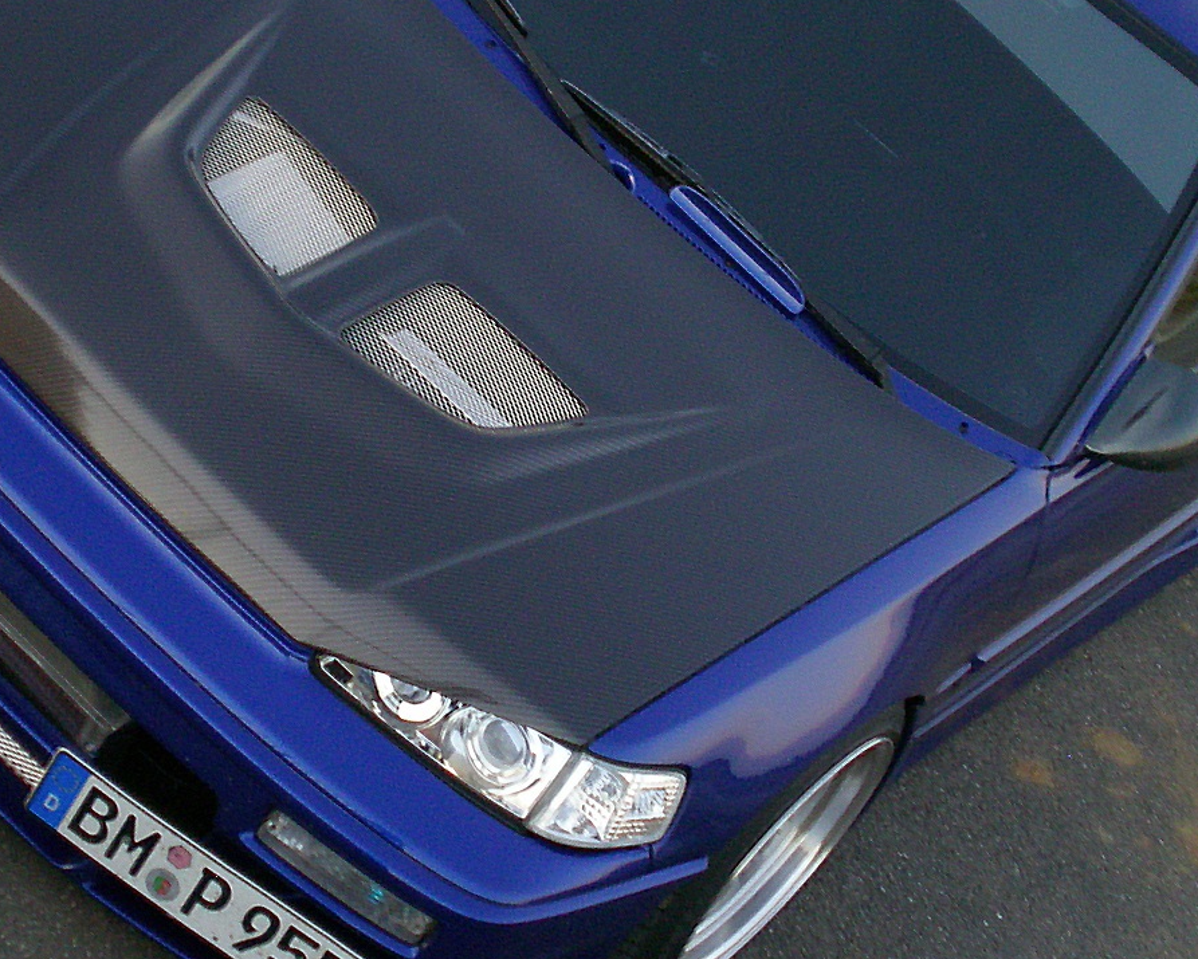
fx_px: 3334
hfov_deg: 20.4
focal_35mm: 94
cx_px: 551
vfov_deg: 16.4
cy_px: 355
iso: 200
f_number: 3.9
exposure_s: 1/27.5
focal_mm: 9.3
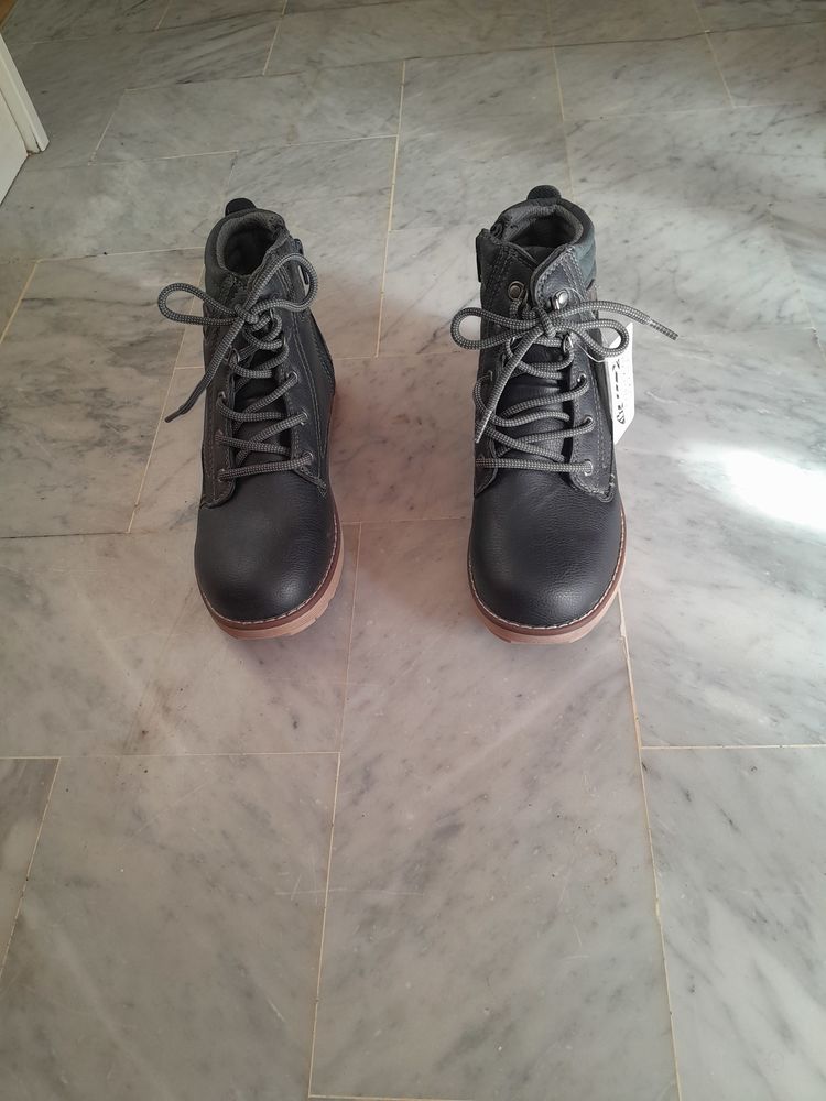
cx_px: 413
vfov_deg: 67.3
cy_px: 550
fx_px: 827
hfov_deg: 53.1
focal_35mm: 26
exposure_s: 1/60
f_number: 1.8
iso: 100
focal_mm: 3.98
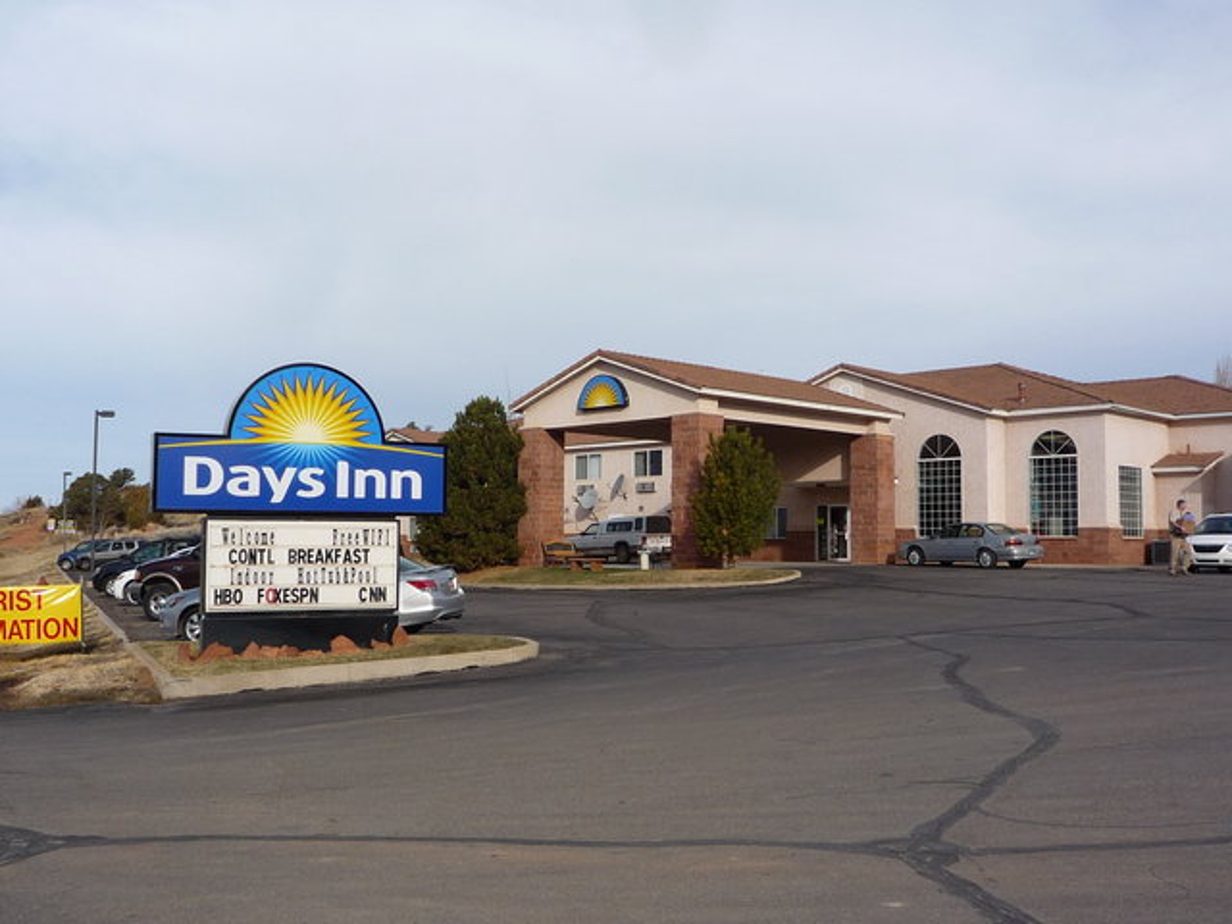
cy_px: 462
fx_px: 1317
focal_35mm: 37
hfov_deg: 50.1
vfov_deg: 38.7
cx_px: 616
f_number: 4.5
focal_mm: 4.5
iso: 100
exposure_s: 1/800
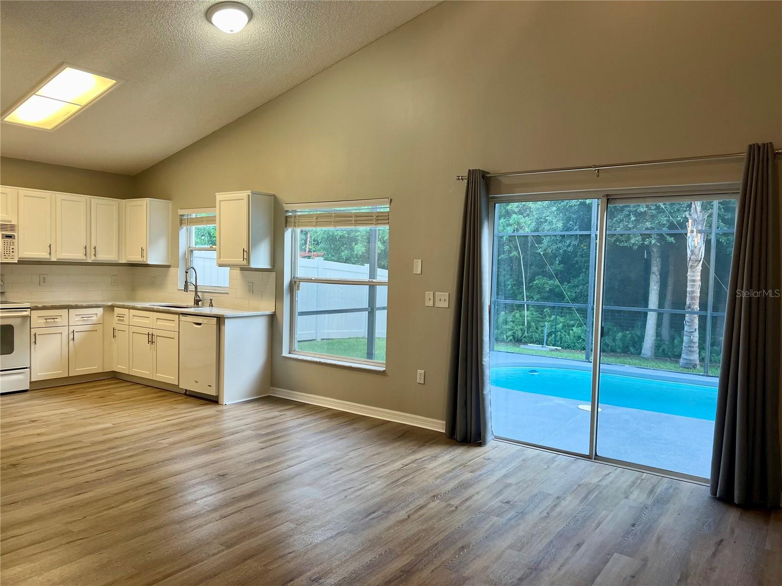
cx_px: 391
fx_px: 587
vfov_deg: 53.1
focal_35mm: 26
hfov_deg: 67.3
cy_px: 293
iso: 125
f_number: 1.5
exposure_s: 1/120
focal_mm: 5.7
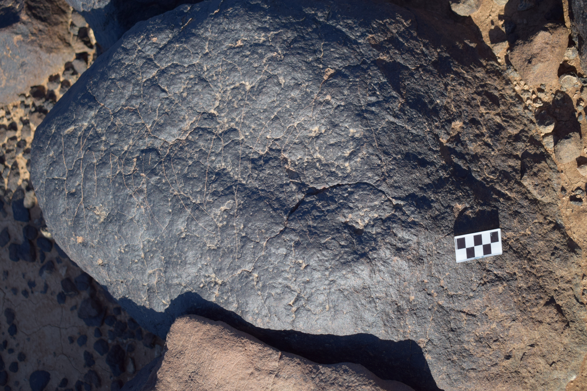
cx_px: 294
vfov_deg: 26.5
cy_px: 196
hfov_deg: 38.9
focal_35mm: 51
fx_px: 832
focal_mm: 34
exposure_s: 1/800
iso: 200
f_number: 4.5
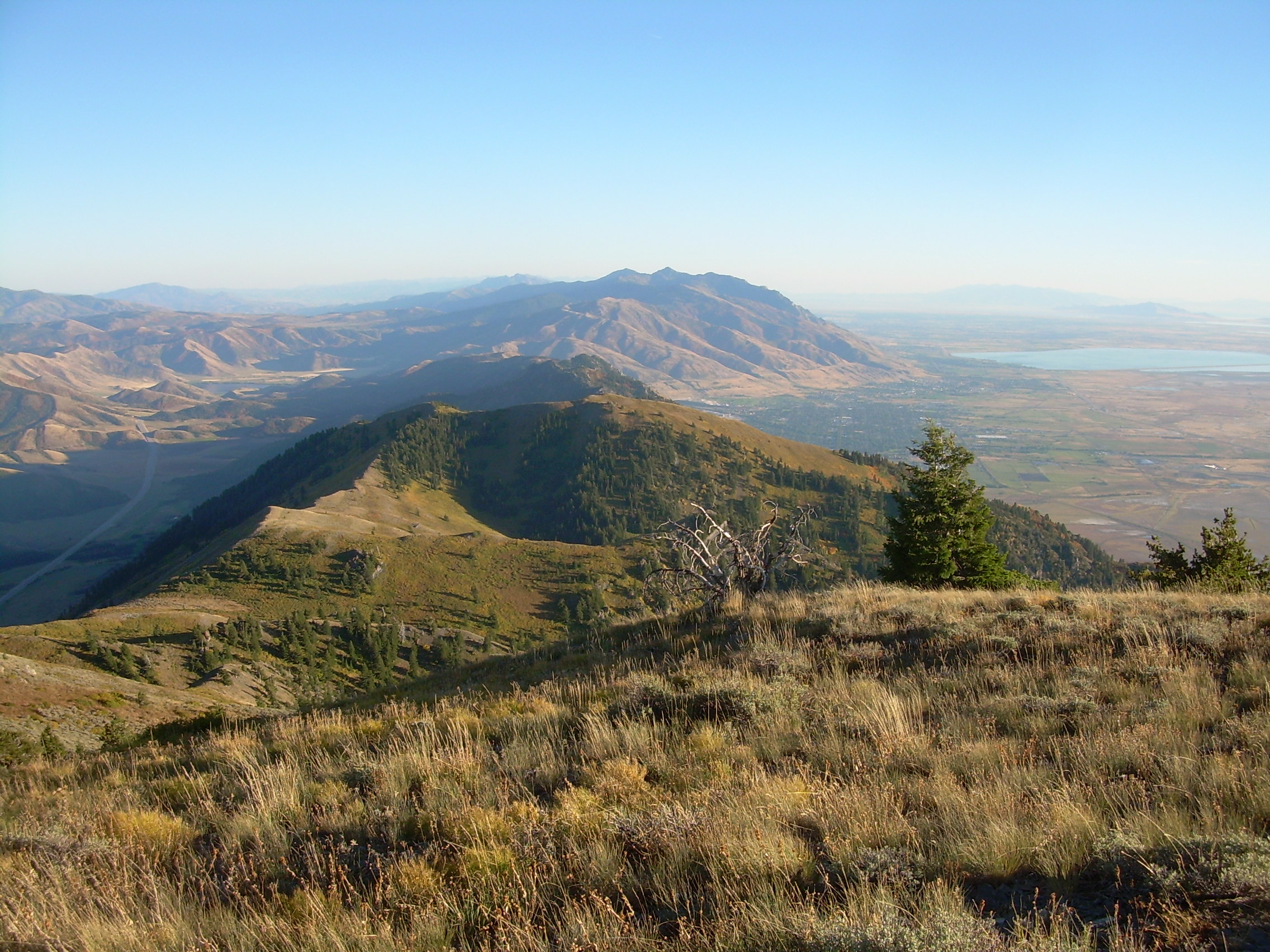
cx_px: 635
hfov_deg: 49.0
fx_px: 1394
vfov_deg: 37.7
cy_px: 476
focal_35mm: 38
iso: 50
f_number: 4.6
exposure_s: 1/210
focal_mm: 6.3
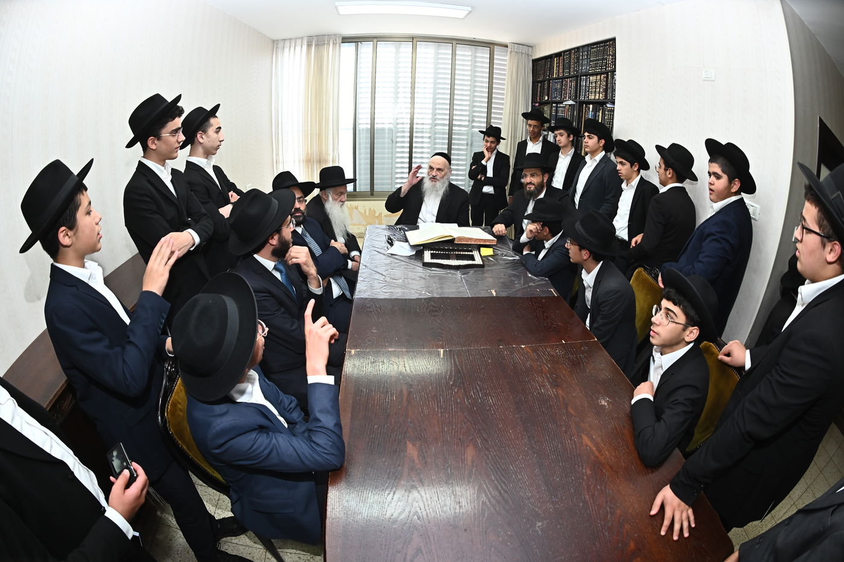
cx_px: 422
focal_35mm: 16
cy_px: 281
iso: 1000
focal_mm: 16
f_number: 6.3
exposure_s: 1/100
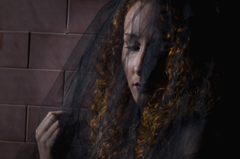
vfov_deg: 8.7
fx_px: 1048
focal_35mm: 158
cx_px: 120
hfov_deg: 13.1
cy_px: 80
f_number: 5
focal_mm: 105
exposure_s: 1/100
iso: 200
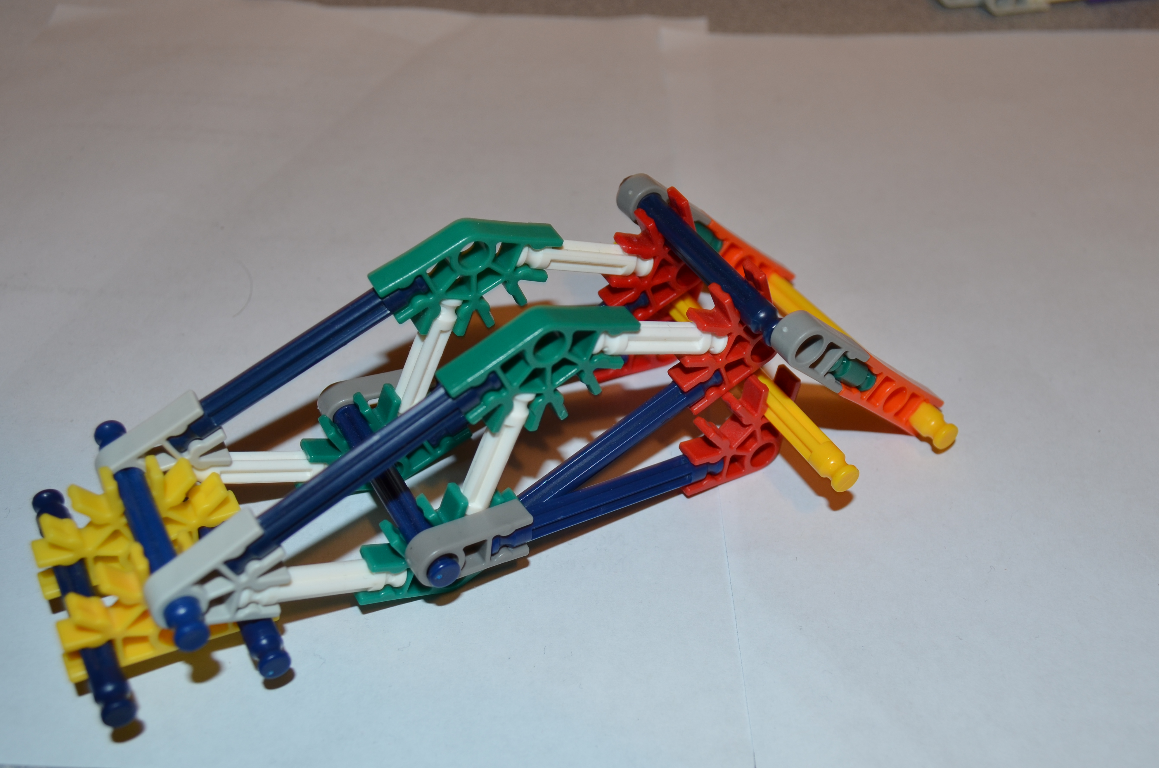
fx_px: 1317
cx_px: 609
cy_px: 419
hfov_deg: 47.5
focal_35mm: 41
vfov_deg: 32.5
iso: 200
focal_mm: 22
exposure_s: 1/30
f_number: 5.6
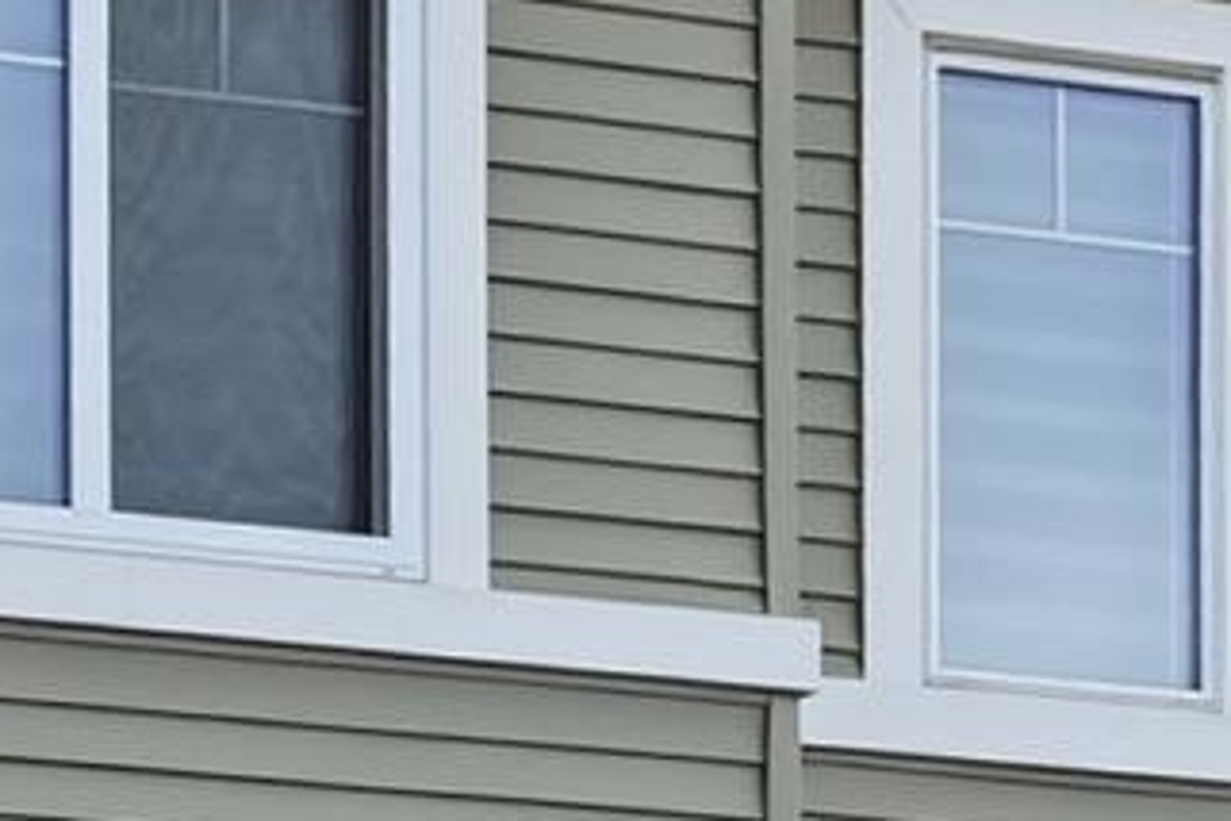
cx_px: -1929
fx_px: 6120
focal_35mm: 179
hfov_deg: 9.8
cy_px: 1502
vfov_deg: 7.4
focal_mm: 23
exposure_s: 1/800
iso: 100
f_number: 8
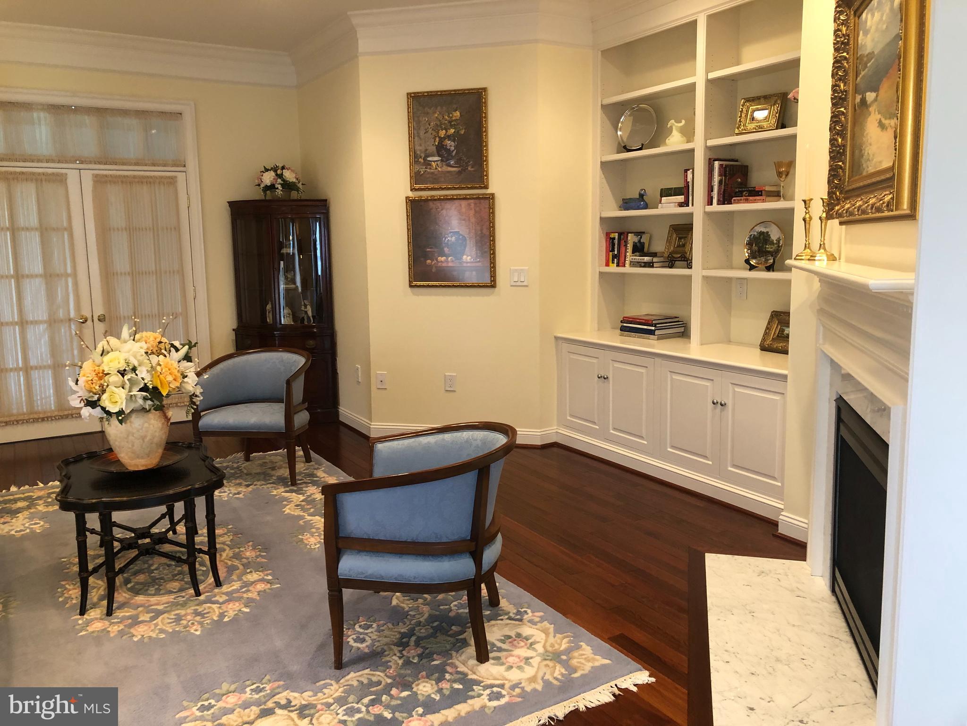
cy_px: 363
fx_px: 782
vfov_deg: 49.7
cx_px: 484
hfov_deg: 63.4
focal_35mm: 28
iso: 50
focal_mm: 3.99
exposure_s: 1/15
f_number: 1.8
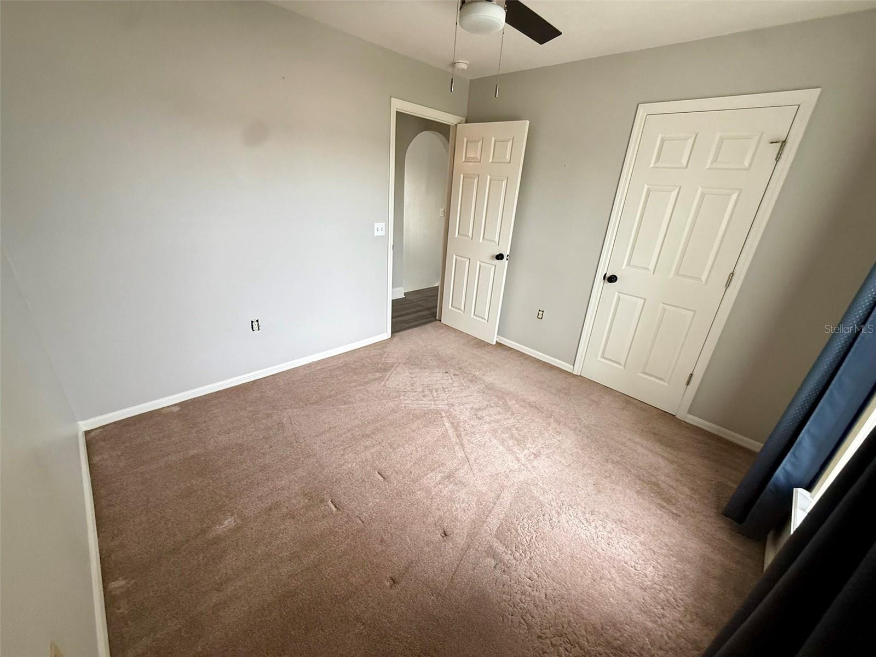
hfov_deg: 102.1
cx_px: 438
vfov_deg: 85.7
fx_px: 354
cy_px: 328
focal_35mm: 14
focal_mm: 2.22
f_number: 2.2
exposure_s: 1/99
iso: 200
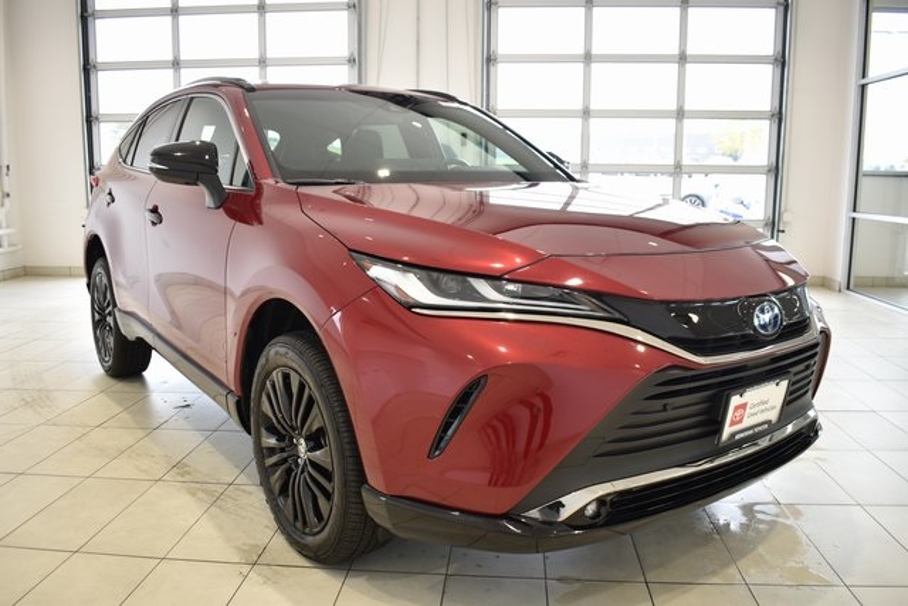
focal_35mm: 30
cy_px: 303
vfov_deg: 43.6
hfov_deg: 61.9
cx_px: 454
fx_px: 757
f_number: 3.5
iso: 125
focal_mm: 20
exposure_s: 1/30
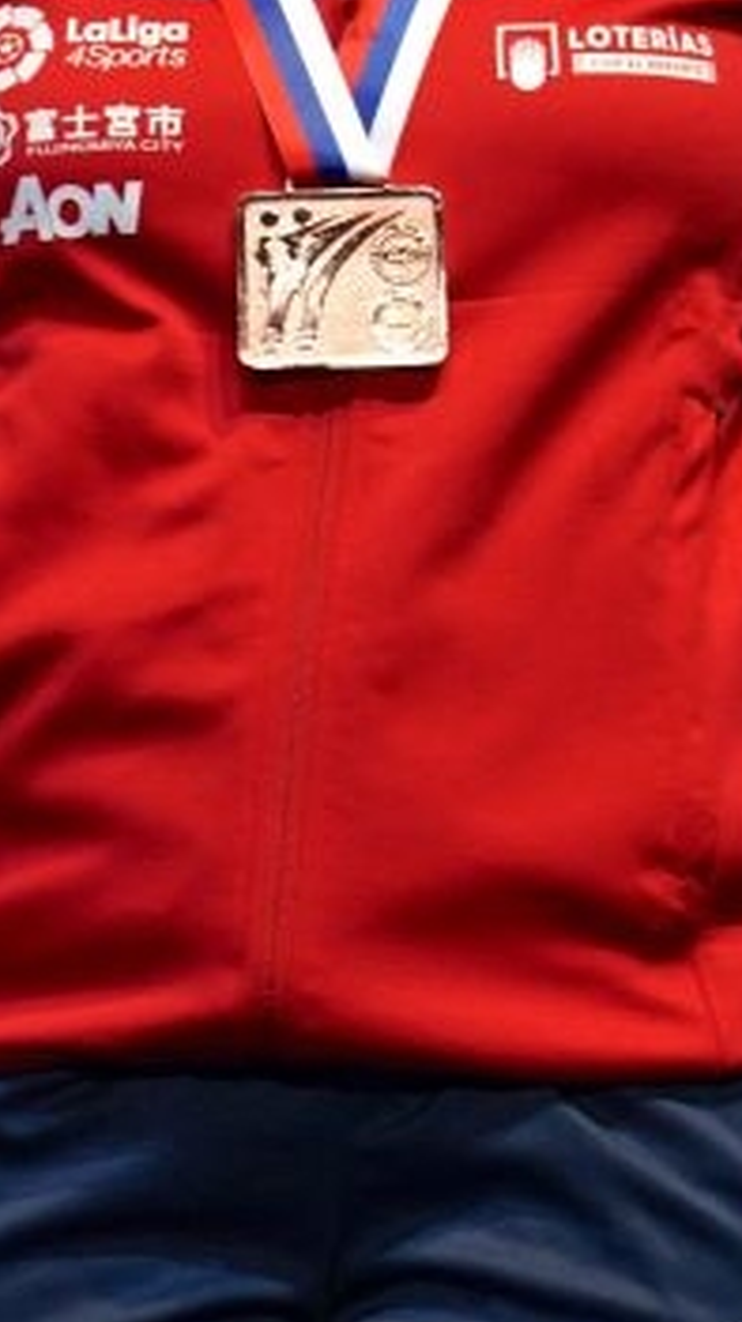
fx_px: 25121
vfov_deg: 3.0
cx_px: 294
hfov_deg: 1.7
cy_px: 508
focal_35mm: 717
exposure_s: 1/250
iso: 1250
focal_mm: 200
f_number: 4
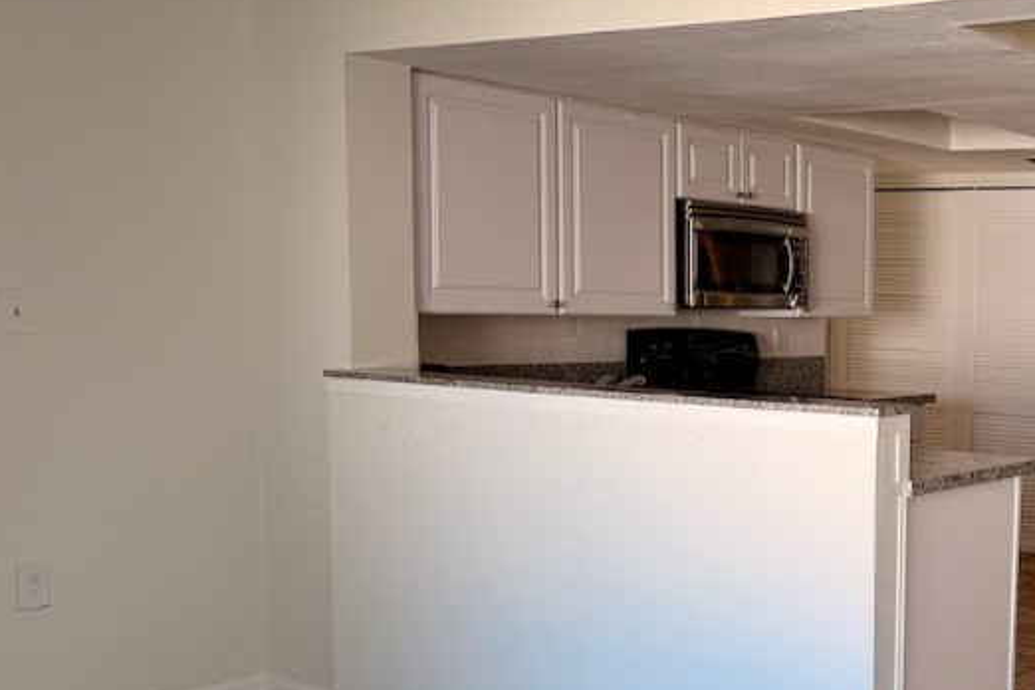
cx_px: 974
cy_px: 430
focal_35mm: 49
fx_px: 1409
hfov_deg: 37.1
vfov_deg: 27.4
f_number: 1.78
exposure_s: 1/121
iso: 80
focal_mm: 6.76
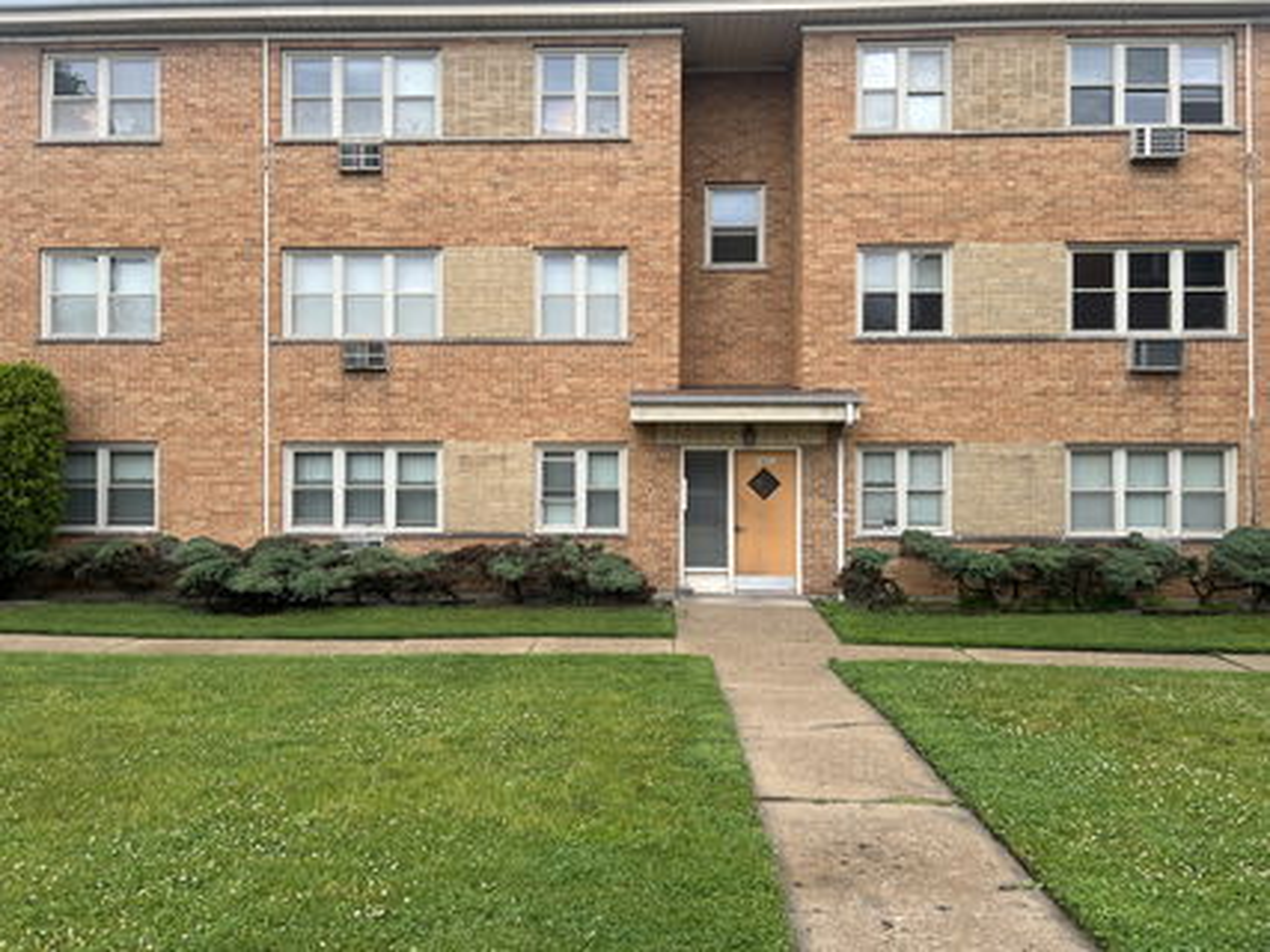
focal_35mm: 26
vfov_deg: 53.0
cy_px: 476
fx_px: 954
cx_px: 635
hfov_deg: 67.3
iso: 50
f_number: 1.5
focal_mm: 5.7
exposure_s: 1/1183
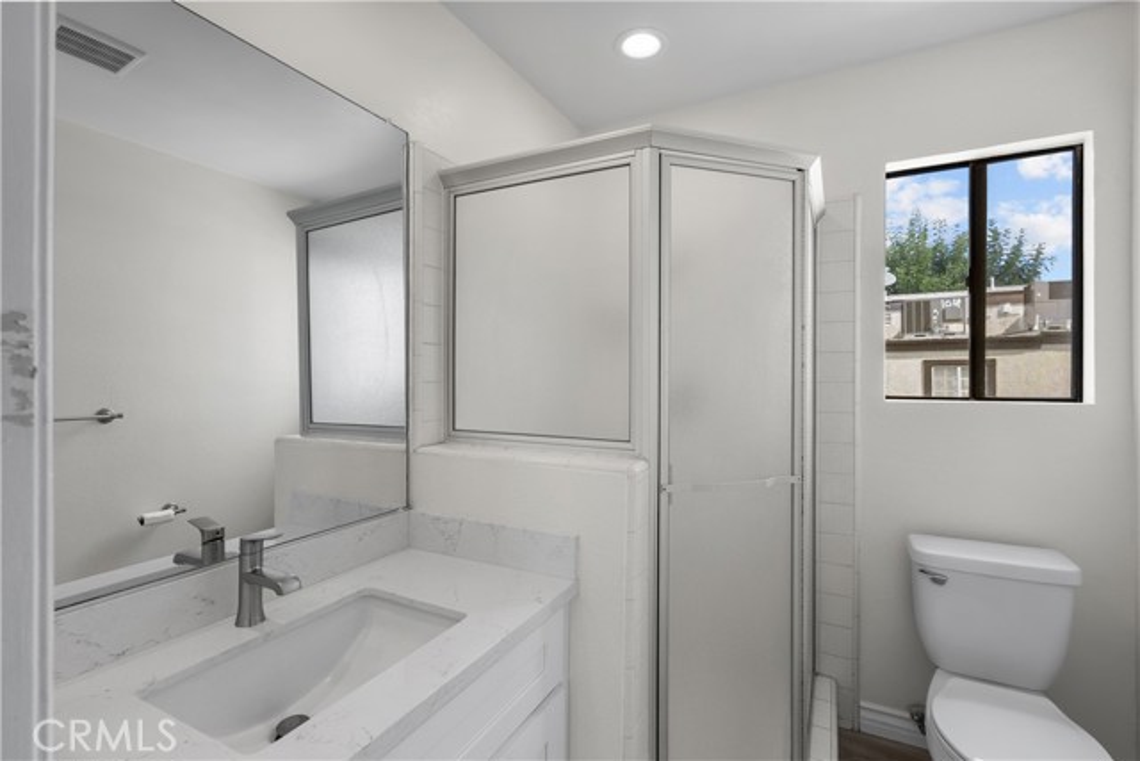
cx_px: 570
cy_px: 380
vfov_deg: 73.8
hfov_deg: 96.7
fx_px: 507
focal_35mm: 16
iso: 2000
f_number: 8
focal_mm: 16
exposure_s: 1/160
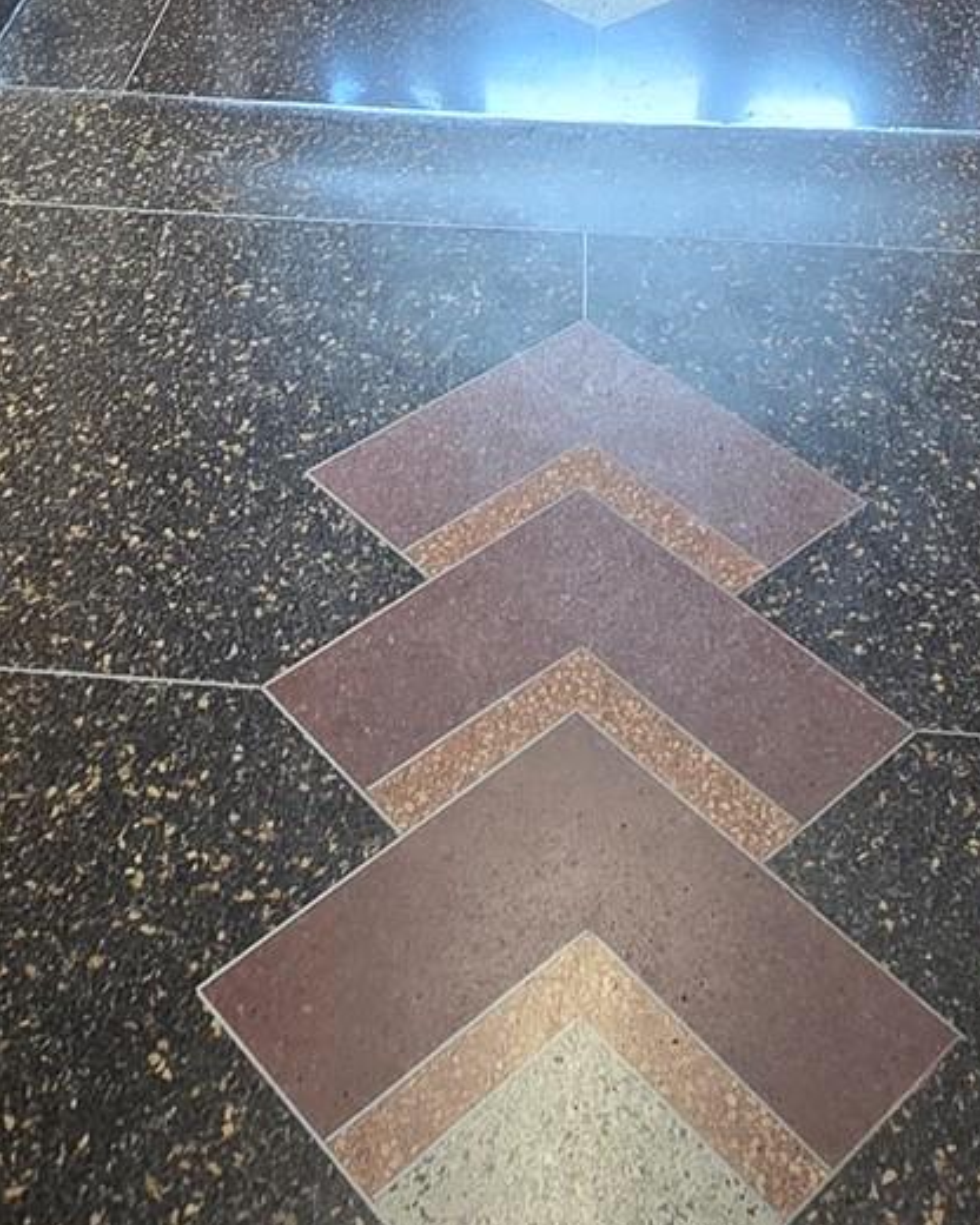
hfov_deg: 30.3
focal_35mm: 50
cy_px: -342
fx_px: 1813
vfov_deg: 30.2
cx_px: 485
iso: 160
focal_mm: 2.2
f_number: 2.2
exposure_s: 1/60
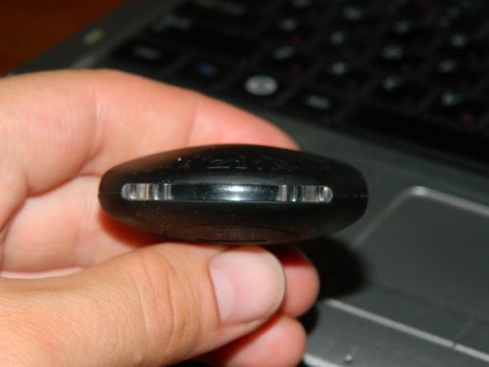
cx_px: 244
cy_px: 184
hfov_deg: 19.1
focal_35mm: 103
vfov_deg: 14.4
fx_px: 1455
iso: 200
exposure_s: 1/30
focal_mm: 18.6
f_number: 12.6
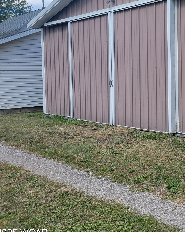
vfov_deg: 37.7
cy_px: 80
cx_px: 212
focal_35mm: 49
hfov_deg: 27.7
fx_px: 335
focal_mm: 5.4
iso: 40
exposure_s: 1/1036
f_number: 1.8
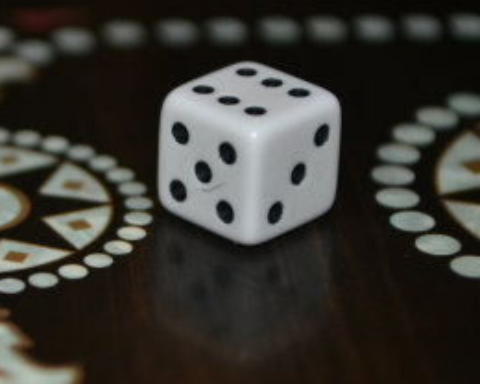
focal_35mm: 182
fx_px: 2587
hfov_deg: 10.5
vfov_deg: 8.5
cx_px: -50
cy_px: 201
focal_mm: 55
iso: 280
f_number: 5.6
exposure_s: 1/60
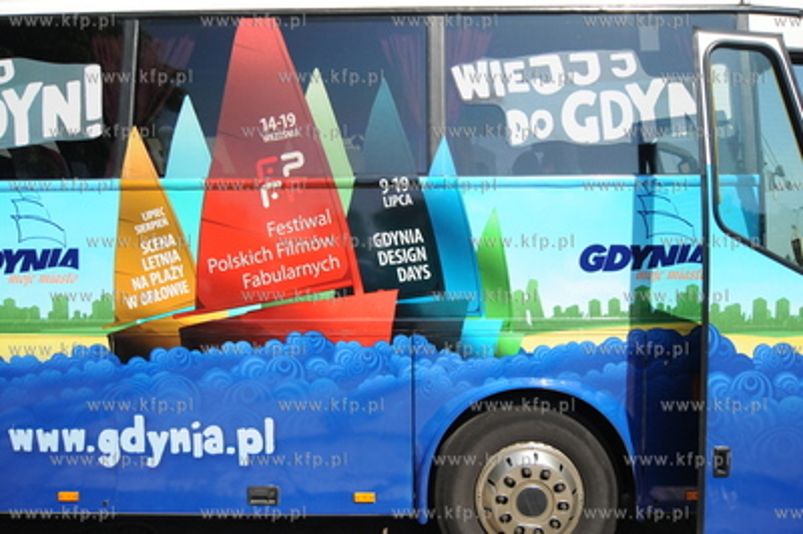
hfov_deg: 81.3
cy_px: 267
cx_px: 402
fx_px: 468
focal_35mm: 21
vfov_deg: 59.4
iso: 1000
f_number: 4
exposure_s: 1/8000
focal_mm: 14
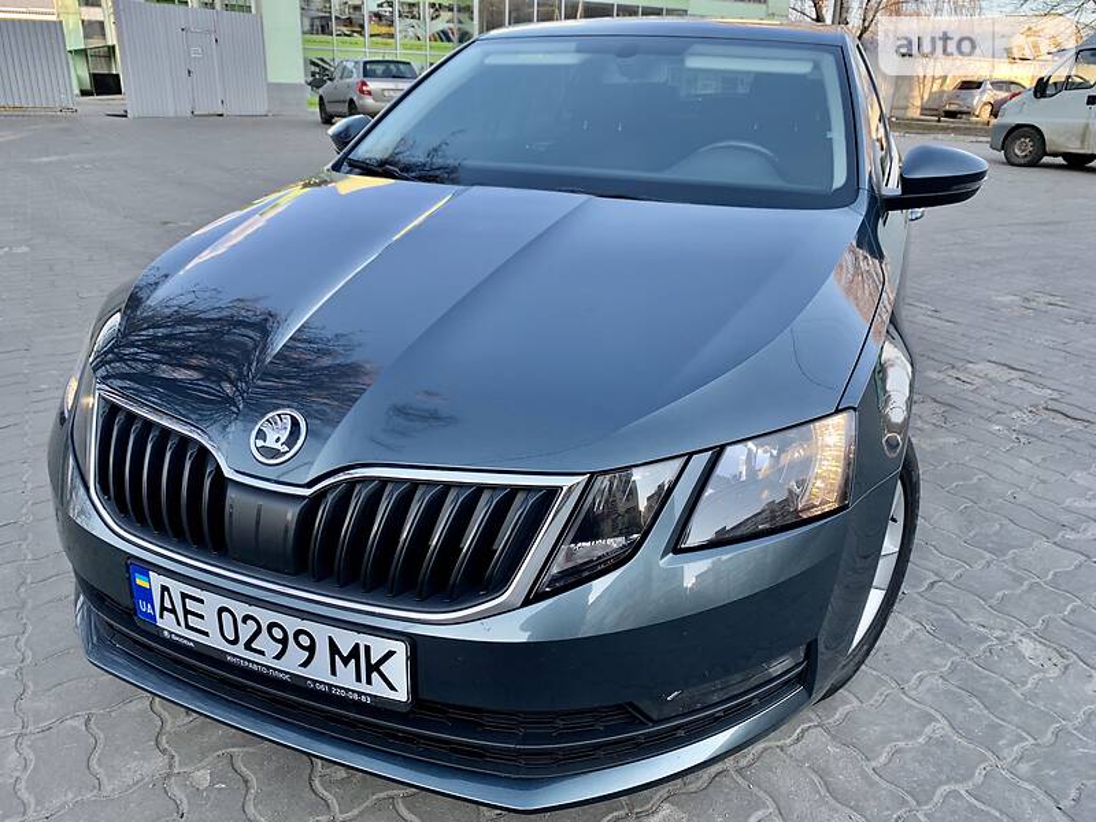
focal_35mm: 26
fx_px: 823
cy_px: 411
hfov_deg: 67.3
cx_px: 548
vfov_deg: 53.1
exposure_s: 1/171
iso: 25
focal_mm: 4.2
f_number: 1.8
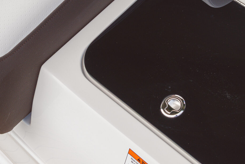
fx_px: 538
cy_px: 13
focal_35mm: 79
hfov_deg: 24.6
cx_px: 237
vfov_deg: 17.0
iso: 125
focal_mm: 32
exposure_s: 1/125
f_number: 8
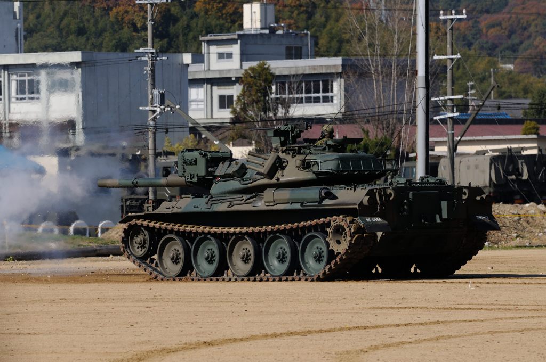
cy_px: 181
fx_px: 4771
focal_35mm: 315
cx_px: 273
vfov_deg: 4.4
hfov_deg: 6.5
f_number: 8
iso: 200
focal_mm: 210
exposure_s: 1/500
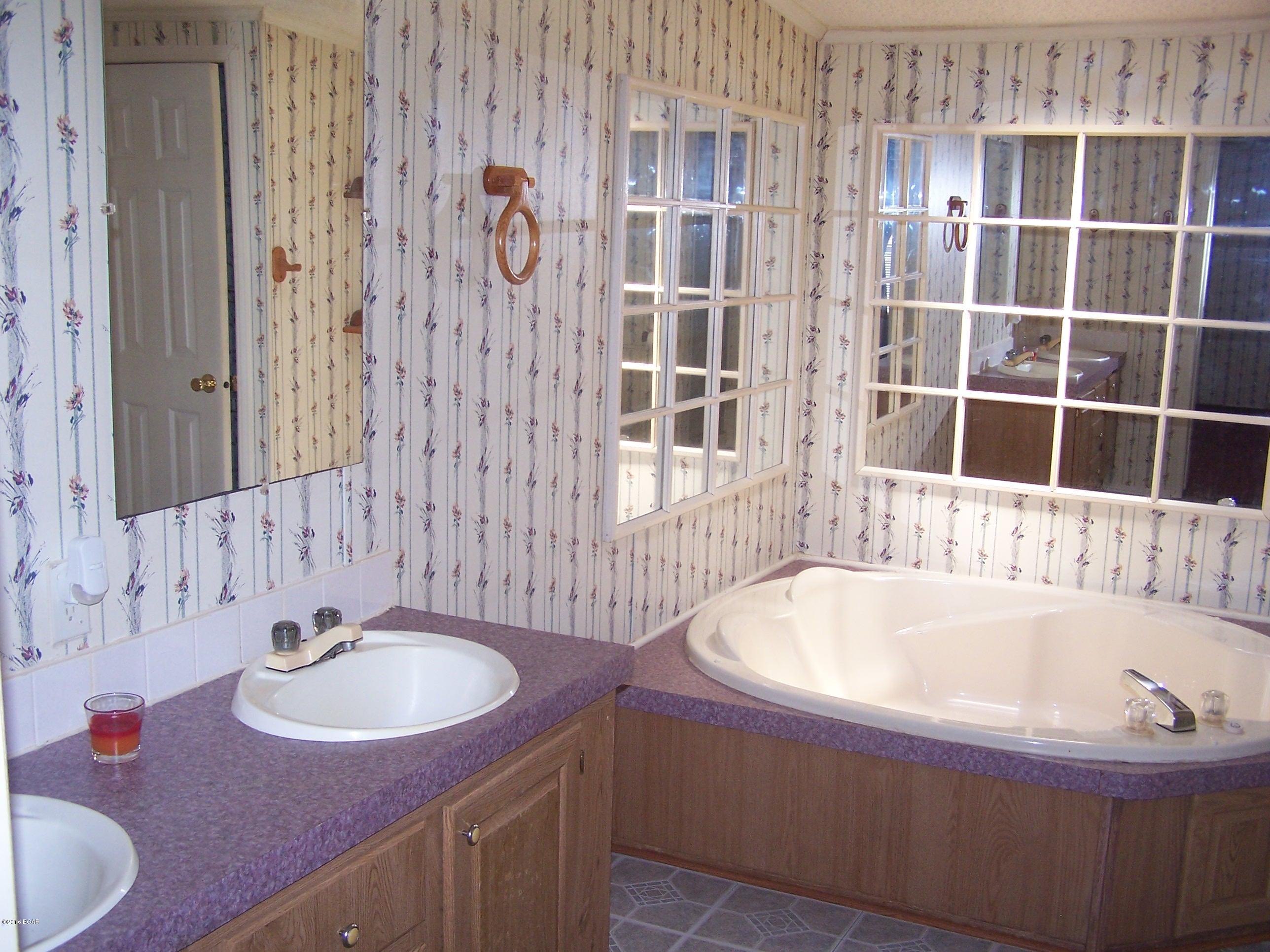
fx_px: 1394
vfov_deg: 37.7
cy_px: 476
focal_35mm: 38
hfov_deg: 49.0
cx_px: 635
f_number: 2.8
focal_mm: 6.3
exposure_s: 1/60
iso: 140
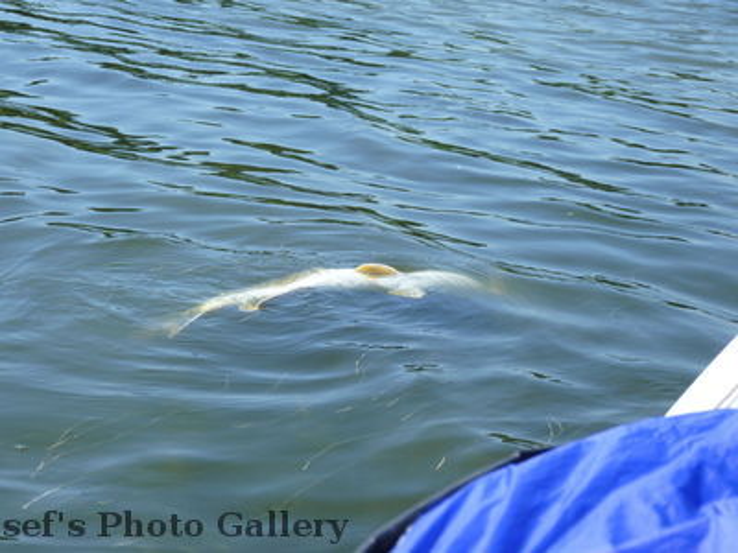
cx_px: 369
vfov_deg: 17.6
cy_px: 276
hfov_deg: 23.3
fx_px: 1791
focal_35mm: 84
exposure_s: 1/640
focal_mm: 14.9
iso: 80
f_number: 3.4
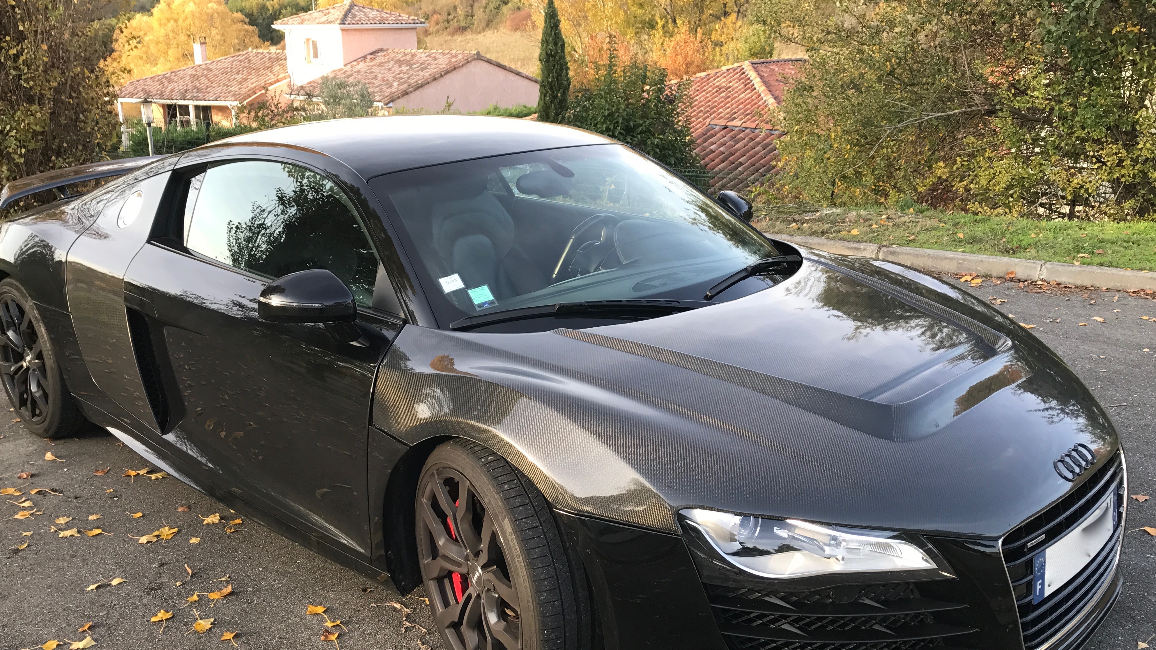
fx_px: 1042
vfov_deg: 34.6
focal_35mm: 34
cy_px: 375
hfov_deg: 58.0
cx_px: 564
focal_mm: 3.99
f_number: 1.8
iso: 20
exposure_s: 1/118
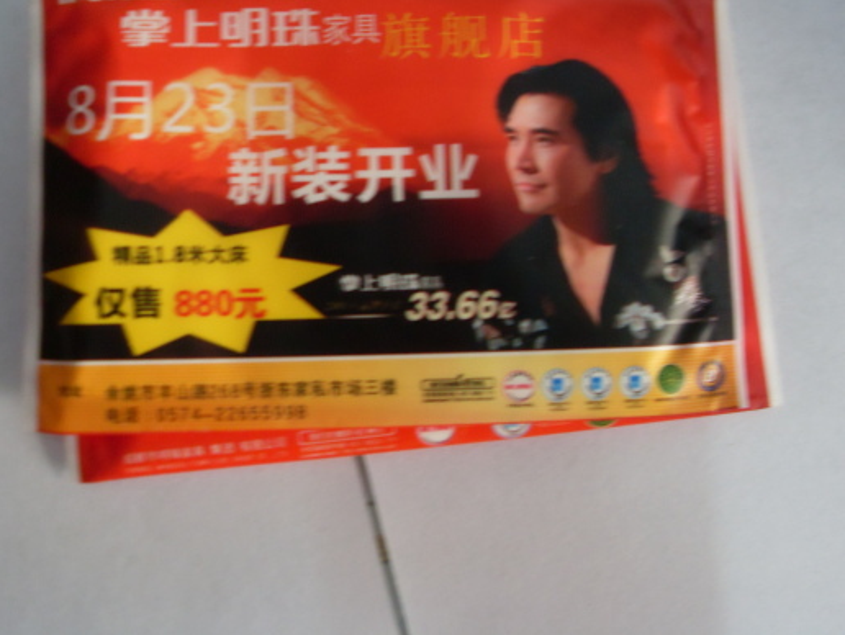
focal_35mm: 48
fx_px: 1173
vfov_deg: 30.2
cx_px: 477
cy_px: 227
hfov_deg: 39.6
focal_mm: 6.3
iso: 200
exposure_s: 1/20
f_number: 2.8
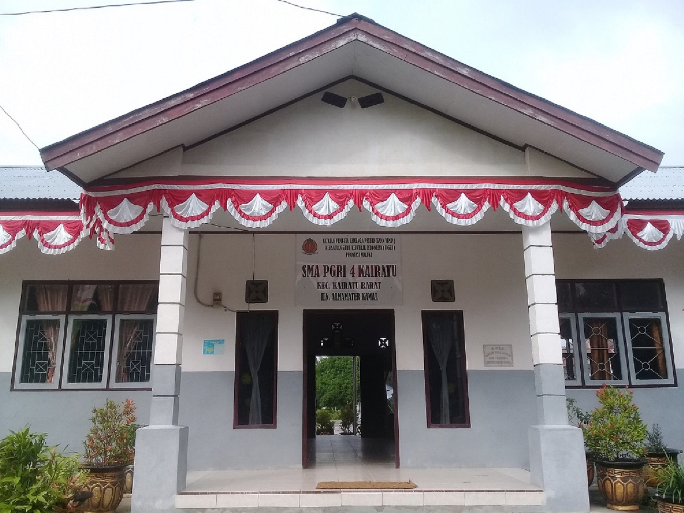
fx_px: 613
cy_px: 256
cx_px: 342
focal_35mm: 31
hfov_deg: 58.4
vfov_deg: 45.4
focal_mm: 3.3
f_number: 2.2
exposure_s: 1/611
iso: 50
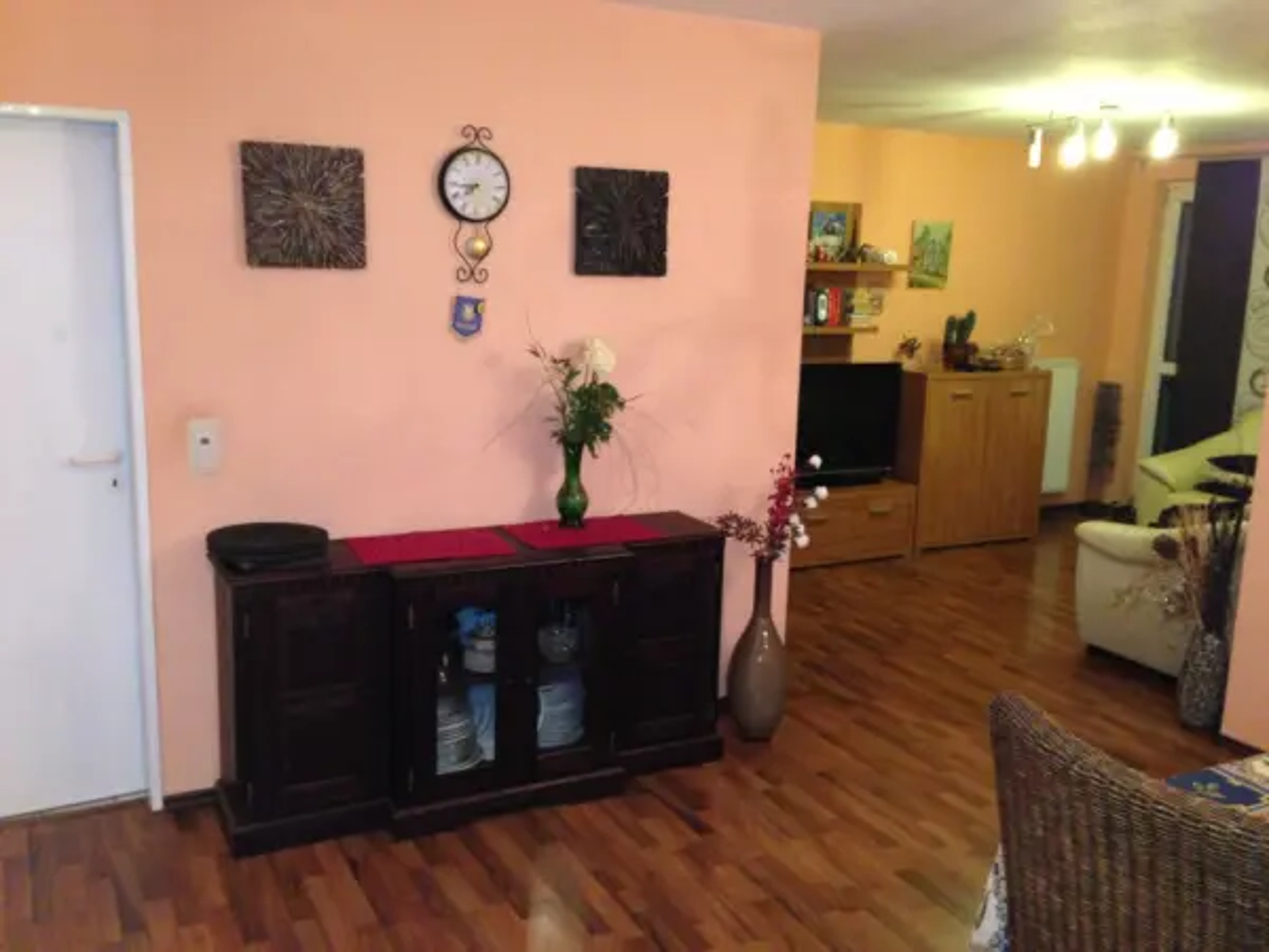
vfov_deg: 42.9
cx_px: 634
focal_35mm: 33
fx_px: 1210
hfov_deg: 55.4
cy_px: 476
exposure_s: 1/16
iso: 400
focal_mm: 4.13
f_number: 2.4
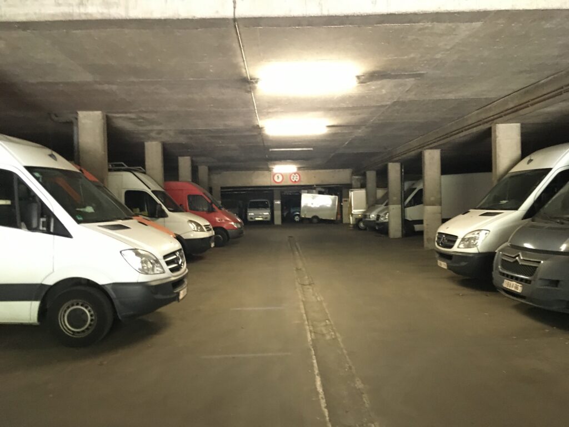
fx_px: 477
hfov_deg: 61.7
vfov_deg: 48.2
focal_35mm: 29
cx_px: 284
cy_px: 214
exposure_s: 1/17
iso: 500
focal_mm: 4.15
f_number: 2.2
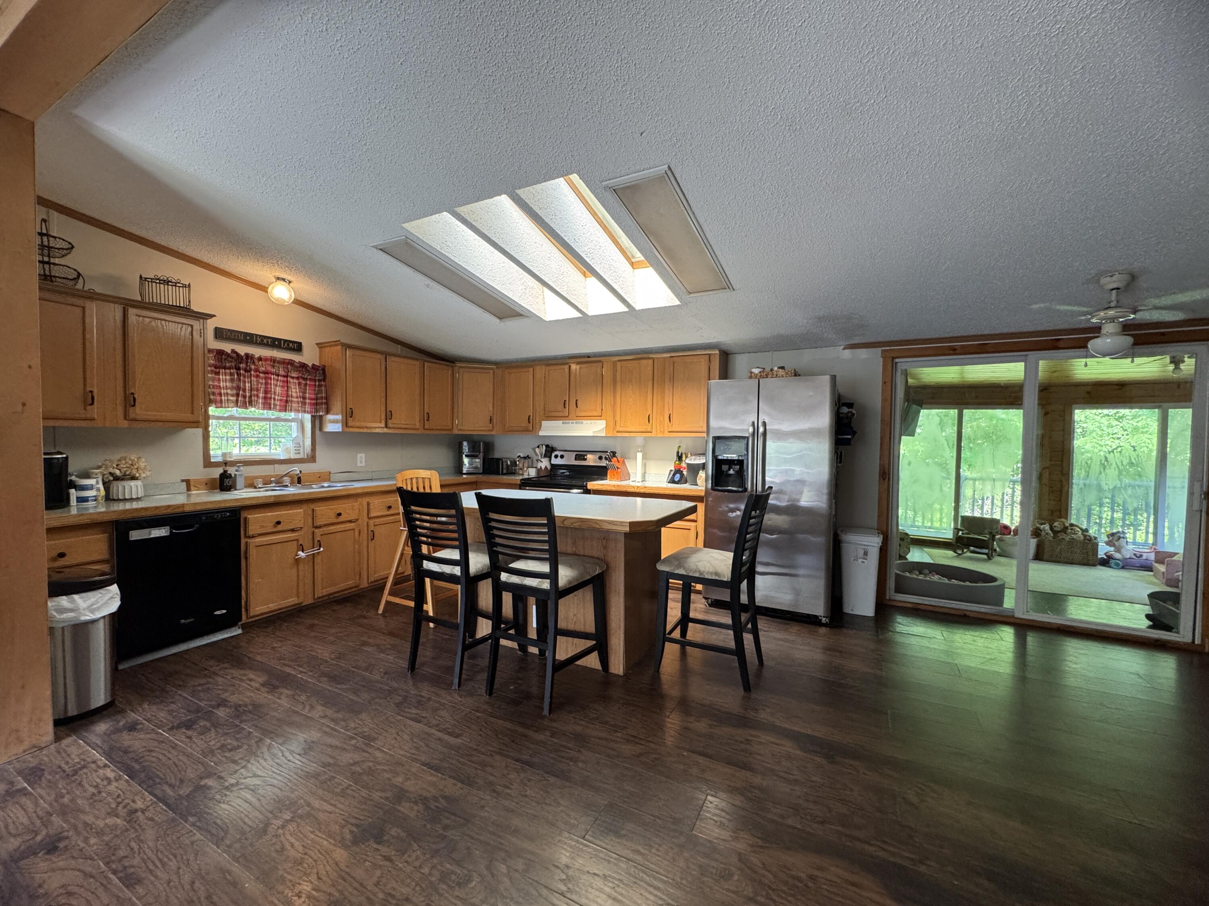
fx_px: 489
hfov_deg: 102.1
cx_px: 604
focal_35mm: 14
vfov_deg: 85.7
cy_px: 453
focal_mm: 2.22
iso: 320
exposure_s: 1/120
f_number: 2.2
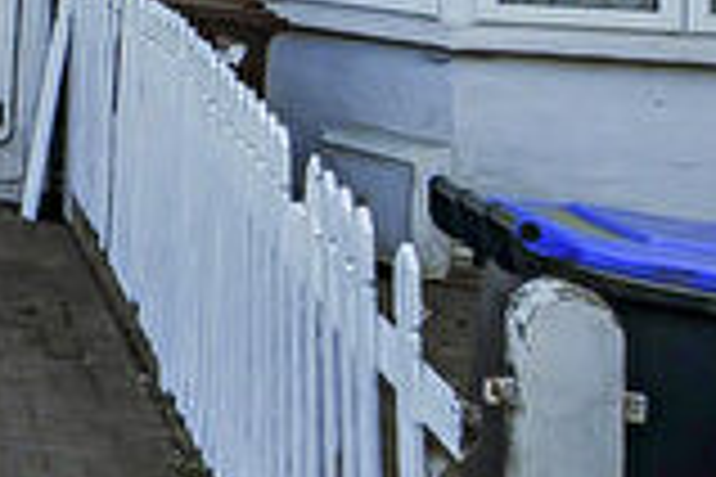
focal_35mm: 79
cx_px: -639
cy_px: -308
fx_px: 1571
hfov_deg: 18.6
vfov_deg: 15.5
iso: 200
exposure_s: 1/320
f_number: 5.6
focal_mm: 12
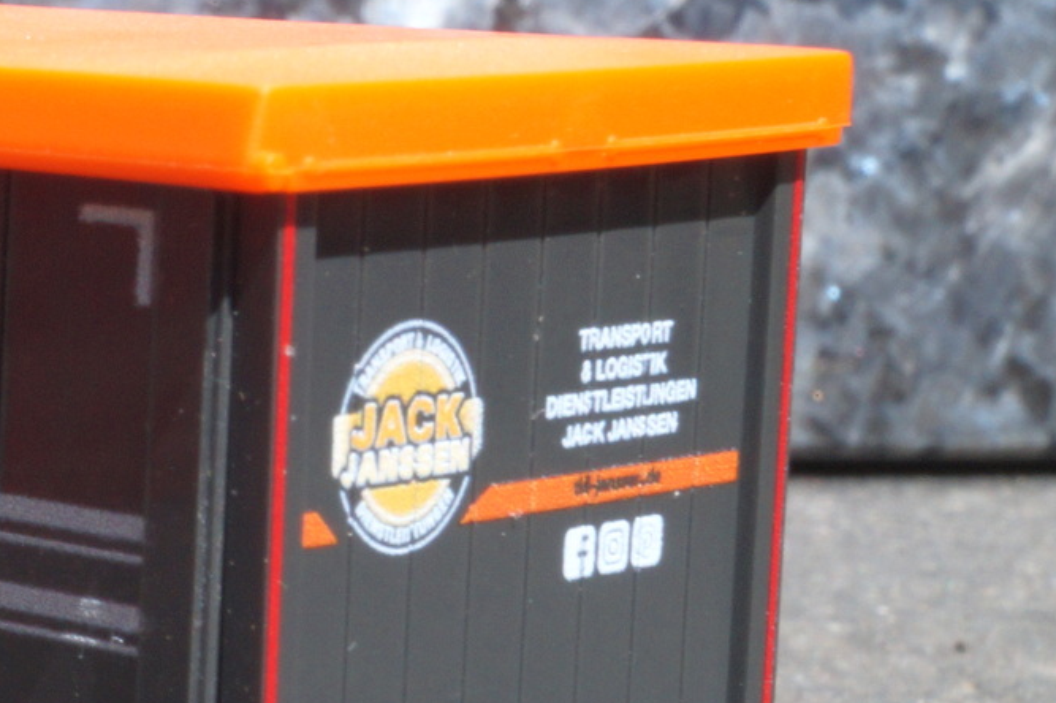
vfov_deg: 8.7
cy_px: 536
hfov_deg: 12.4
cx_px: -524
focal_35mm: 158
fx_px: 4618
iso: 320
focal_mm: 35
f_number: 25
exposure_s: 1/60
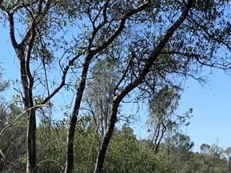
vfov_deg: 15.0
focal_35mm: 92
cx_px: 157
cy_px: 250
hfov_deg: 21.2
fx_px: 614
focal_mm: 4.25
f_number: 1.8
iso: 25
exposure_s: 1/1282
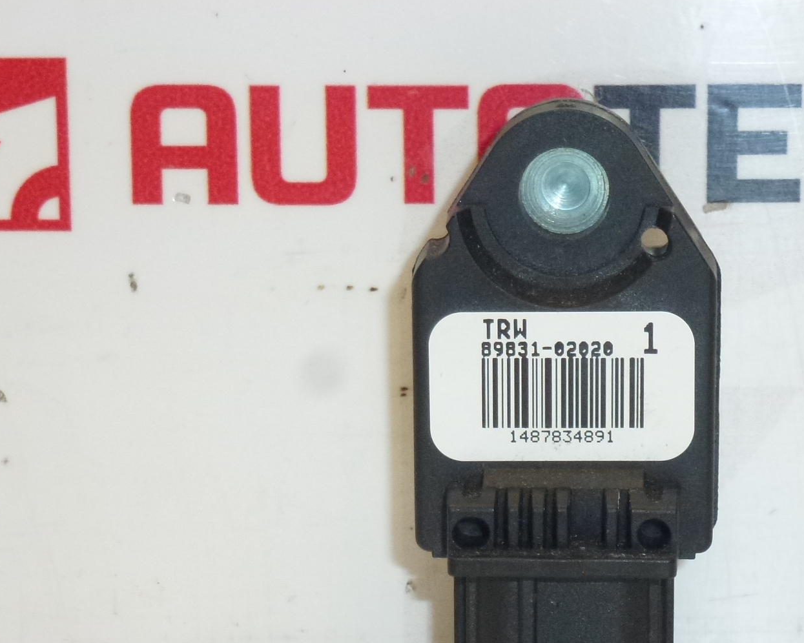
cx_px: 528
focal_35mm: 122
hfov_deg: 15.7
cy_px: 483
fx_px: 2903
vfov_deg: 12.6
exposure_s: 1/160
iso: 400
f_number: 4.7
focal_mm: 13.6
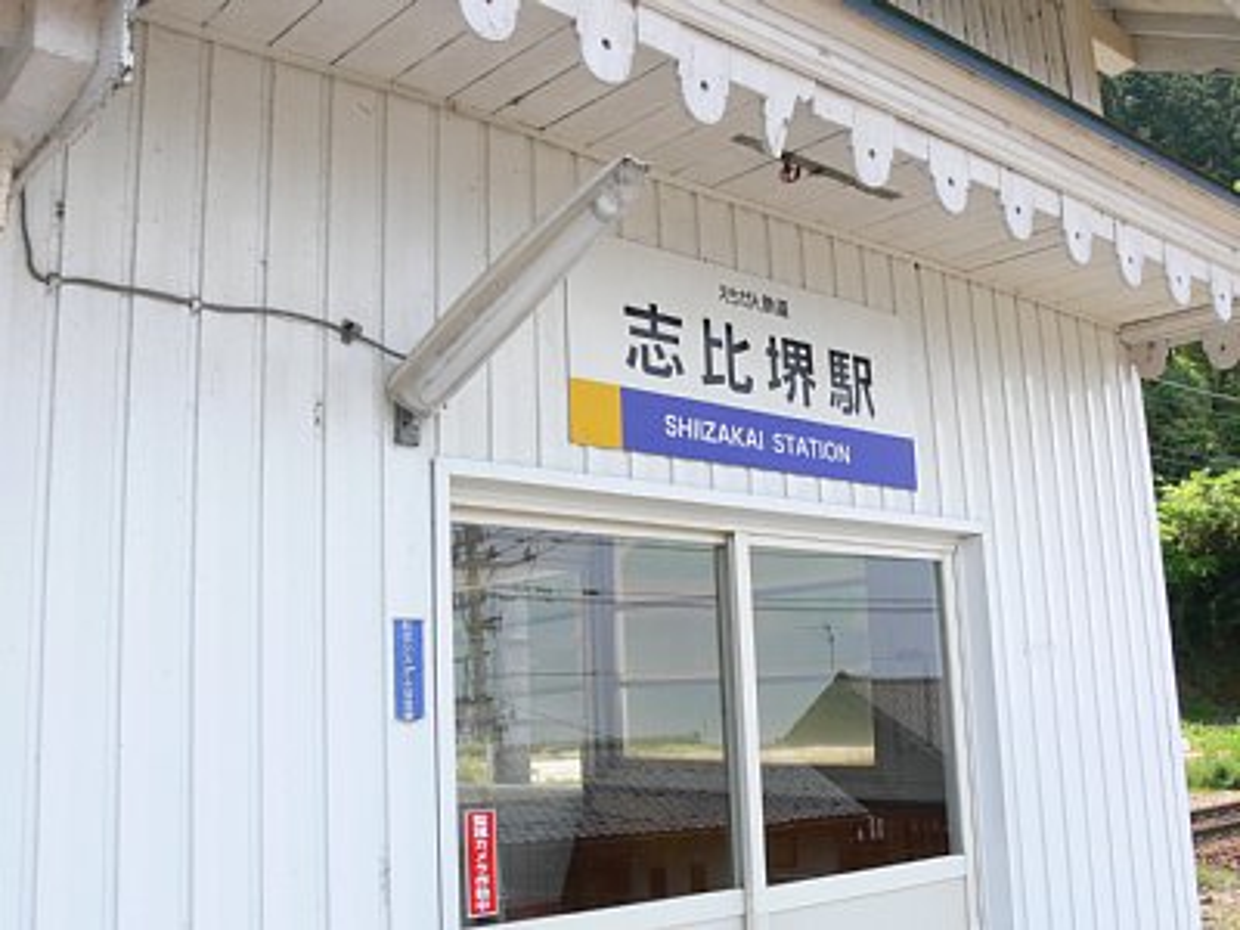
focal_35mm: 35
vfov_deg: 40.7
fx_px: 1254
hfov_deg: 52.6
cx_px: 620
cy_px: 465
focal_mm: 7.4
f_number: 5.6
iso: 80
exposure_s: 1/125
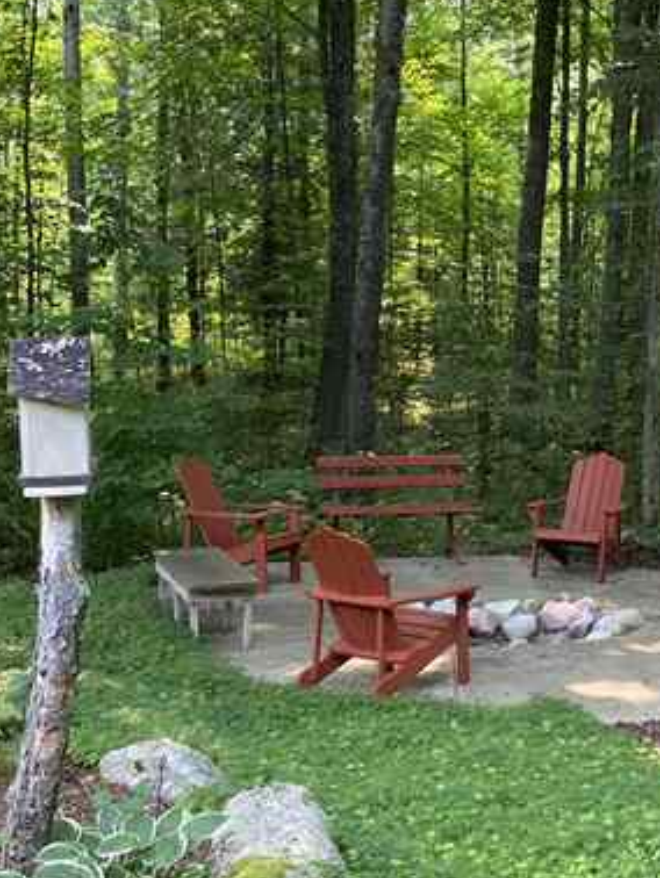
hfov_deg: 22.1
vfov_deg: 29.3
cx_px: 490
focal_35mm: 66
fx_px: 1676
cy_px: 376
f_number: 1.8
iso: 50
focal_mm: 4.25
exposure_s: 1/122
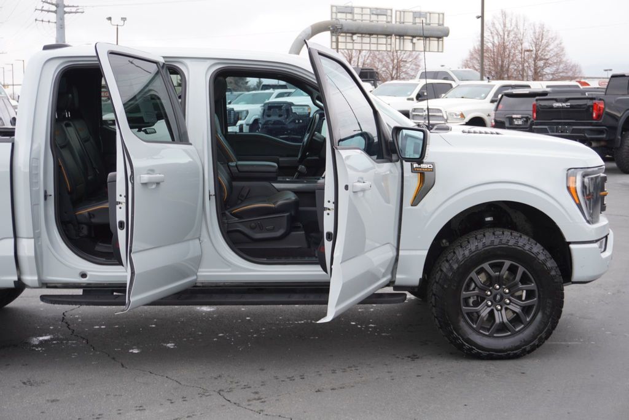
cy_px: 210
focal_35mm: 54
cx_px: 314
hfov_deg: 36.9
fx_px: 944
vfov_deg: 25.1
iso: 100
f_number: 5.6
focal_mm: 36
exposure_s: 1/60
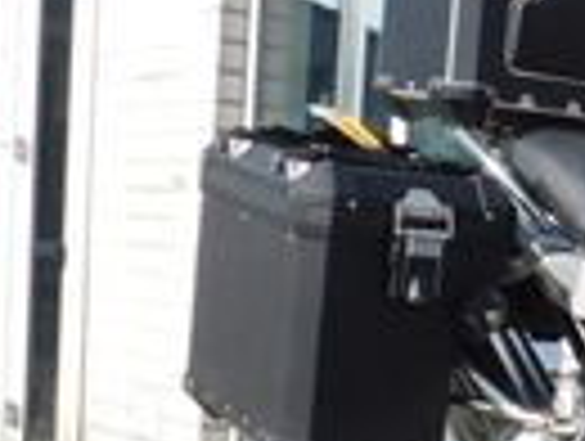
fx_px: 1998
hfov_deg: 14.9
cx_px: 990
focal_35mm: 118
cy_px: 513
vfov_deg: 12.3
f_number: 3
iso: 125
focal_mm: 4.1
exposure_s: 1/1000
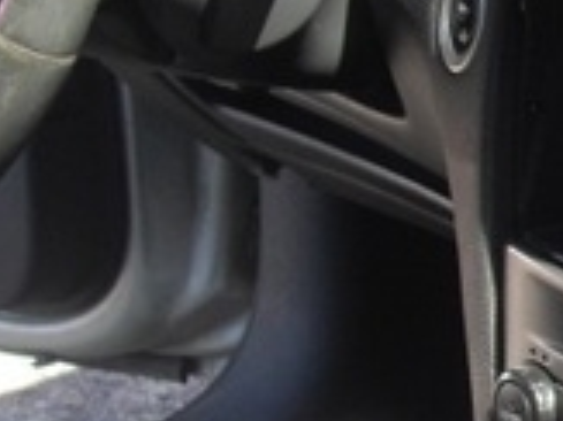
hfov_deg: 9.8
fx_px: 3039
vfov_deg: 7.9
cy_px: 300
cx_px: 1126
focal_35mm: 187
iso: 100
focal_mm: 7.9
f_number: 2.8
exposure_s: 1/160
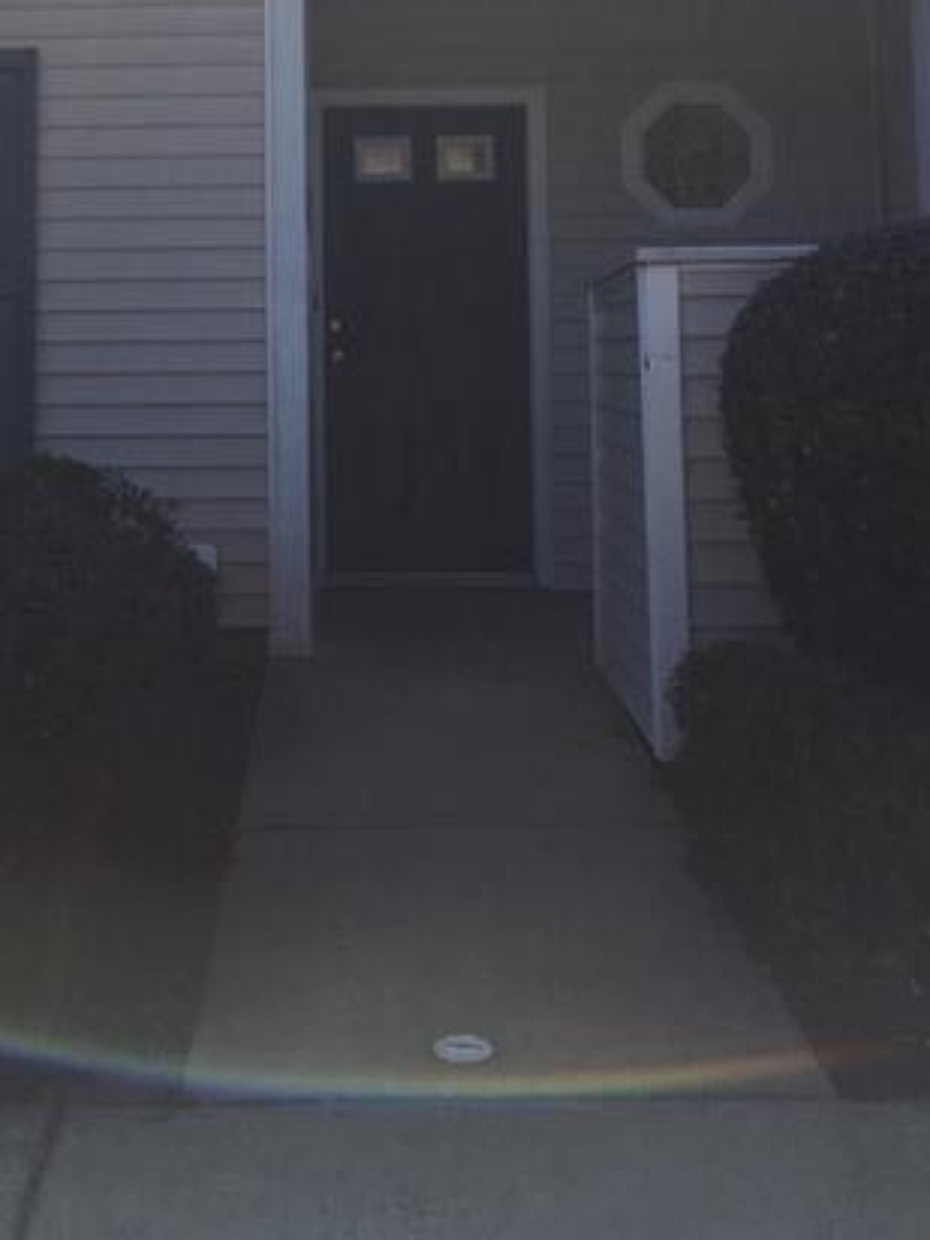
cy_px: 160
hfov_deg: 26.8
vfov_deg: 33.9
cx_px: 265
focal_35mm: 54
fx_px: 1934
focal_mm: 4.15
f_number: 2.2
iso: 32
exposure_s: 1/1522
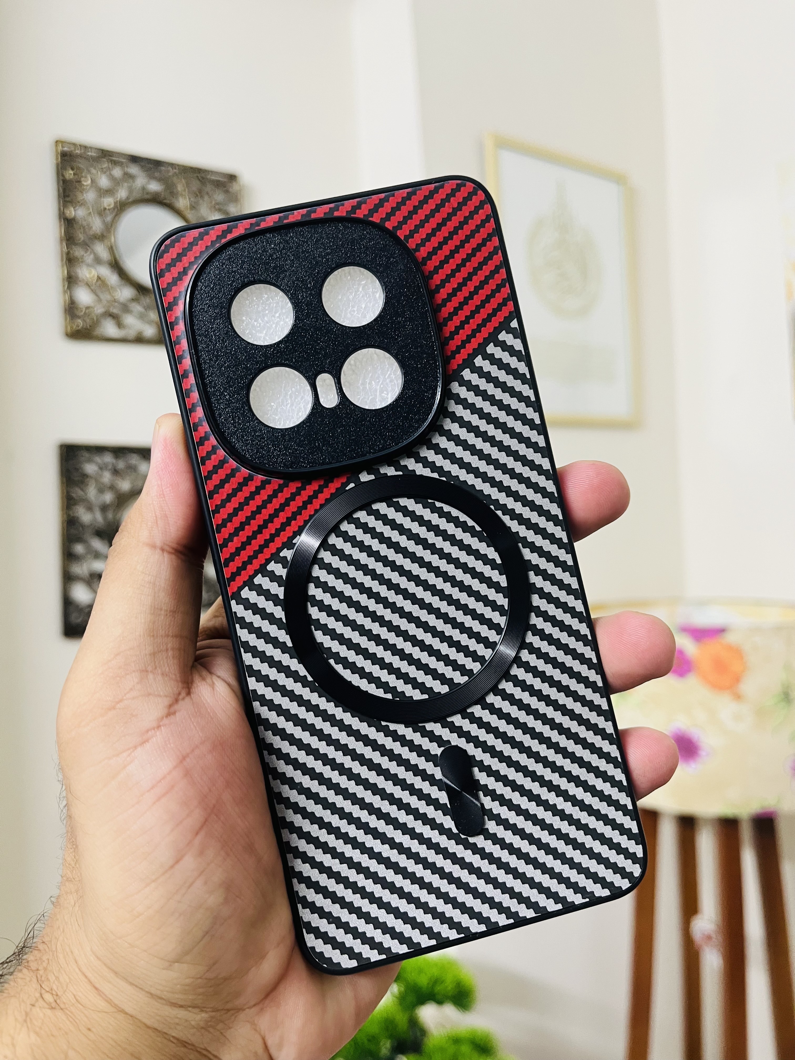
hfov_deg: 53.1
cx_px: 398
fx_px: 796
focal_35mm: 26
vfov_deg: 67.3
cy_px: 530
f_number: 1.6
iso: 125
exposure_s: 1/50
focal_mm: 5.1
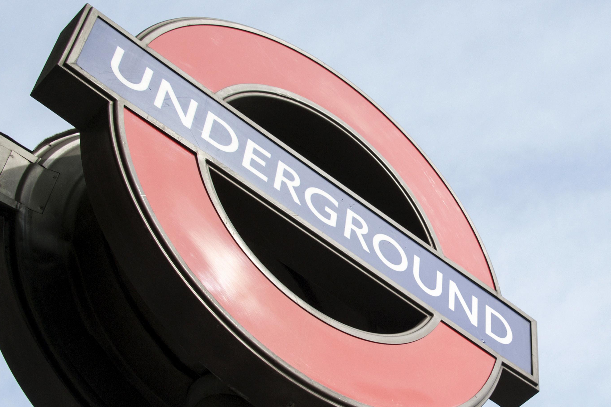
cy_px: 273
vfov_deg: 18.1
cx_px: 474
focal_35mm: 75
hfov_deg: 26.6
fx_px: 1272
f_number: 11
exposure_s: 1/320
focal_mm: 40
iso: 400
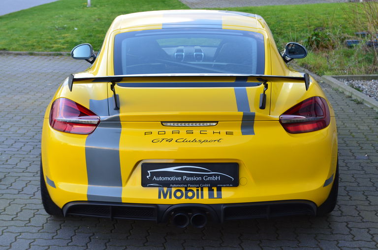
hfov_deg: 28.1
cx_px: 189
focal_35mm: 72
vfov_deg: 18.8
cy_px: 125
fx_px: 754
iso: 640
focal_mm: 48
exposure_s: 1/60
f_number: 8
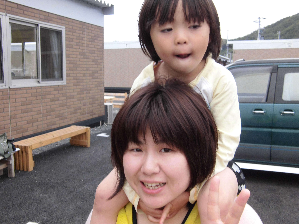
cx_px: 150
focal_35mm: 36
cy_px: 112
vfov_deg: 39.7
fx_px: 311
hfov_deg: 51.4
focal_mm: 6.4
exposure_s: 1/100
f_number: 3.1
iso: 100
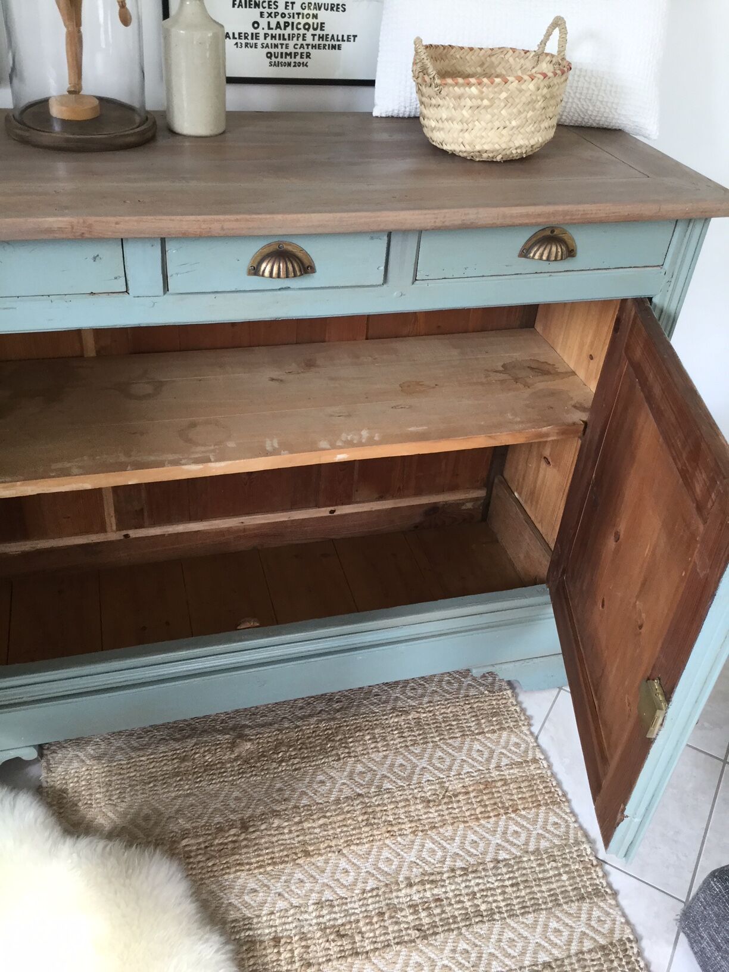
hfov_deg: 45.4
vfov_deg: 58.4
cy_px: 486
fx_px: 870
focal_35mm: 31
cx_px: 364
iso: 40
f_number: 2.4
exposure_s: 1/33
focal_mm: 3.3
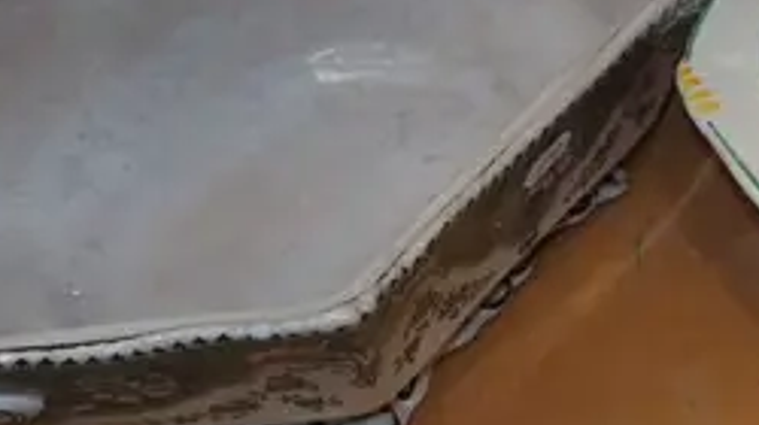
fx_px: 2875
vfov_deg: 8.4
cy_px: -61
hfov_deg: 13.4
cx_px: 1387
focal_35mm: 143
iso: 1600
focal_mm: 16
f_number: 5.6
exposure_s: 1/160
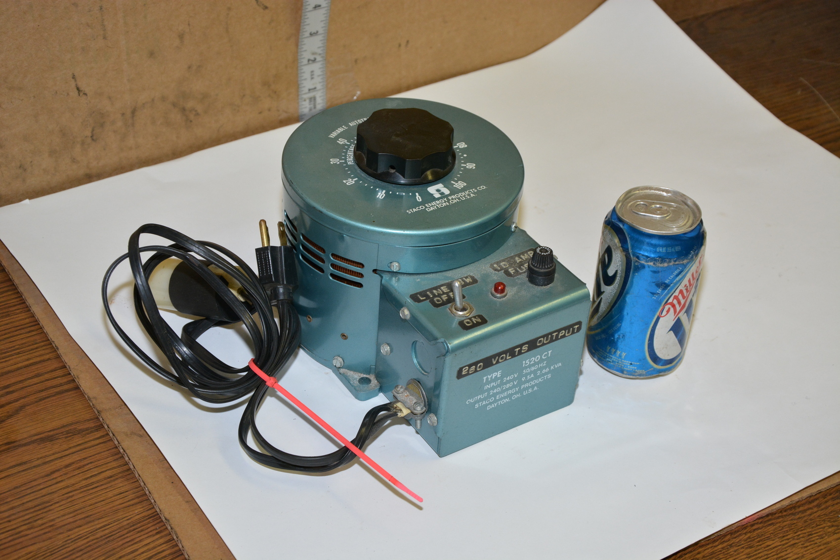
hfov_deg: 29.9
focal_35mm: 68
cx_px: 420
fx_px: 1575
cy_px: 280
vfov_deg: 20.2
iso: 800
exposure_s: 1/60
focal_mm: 45
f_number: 7.1
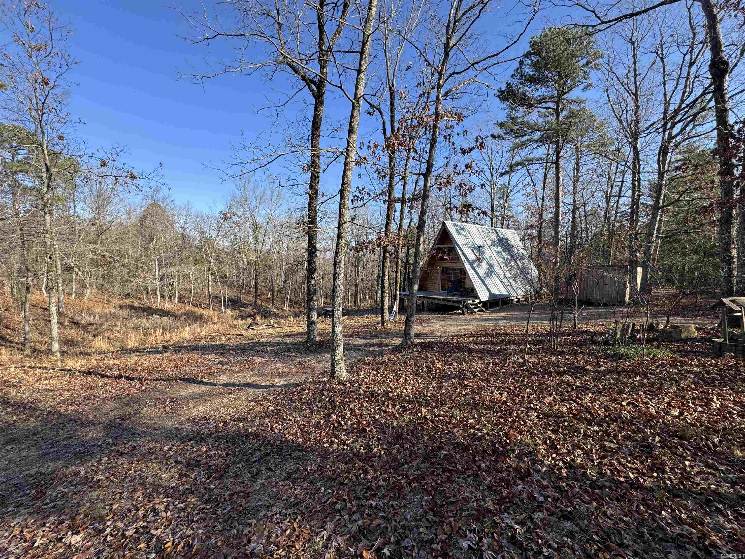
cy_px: 280
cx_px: 372
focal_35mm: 14
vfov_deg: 85.7
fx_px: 301
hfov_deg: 102.1
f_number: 2.2
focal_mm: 2.22
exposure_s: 1/657
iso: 40
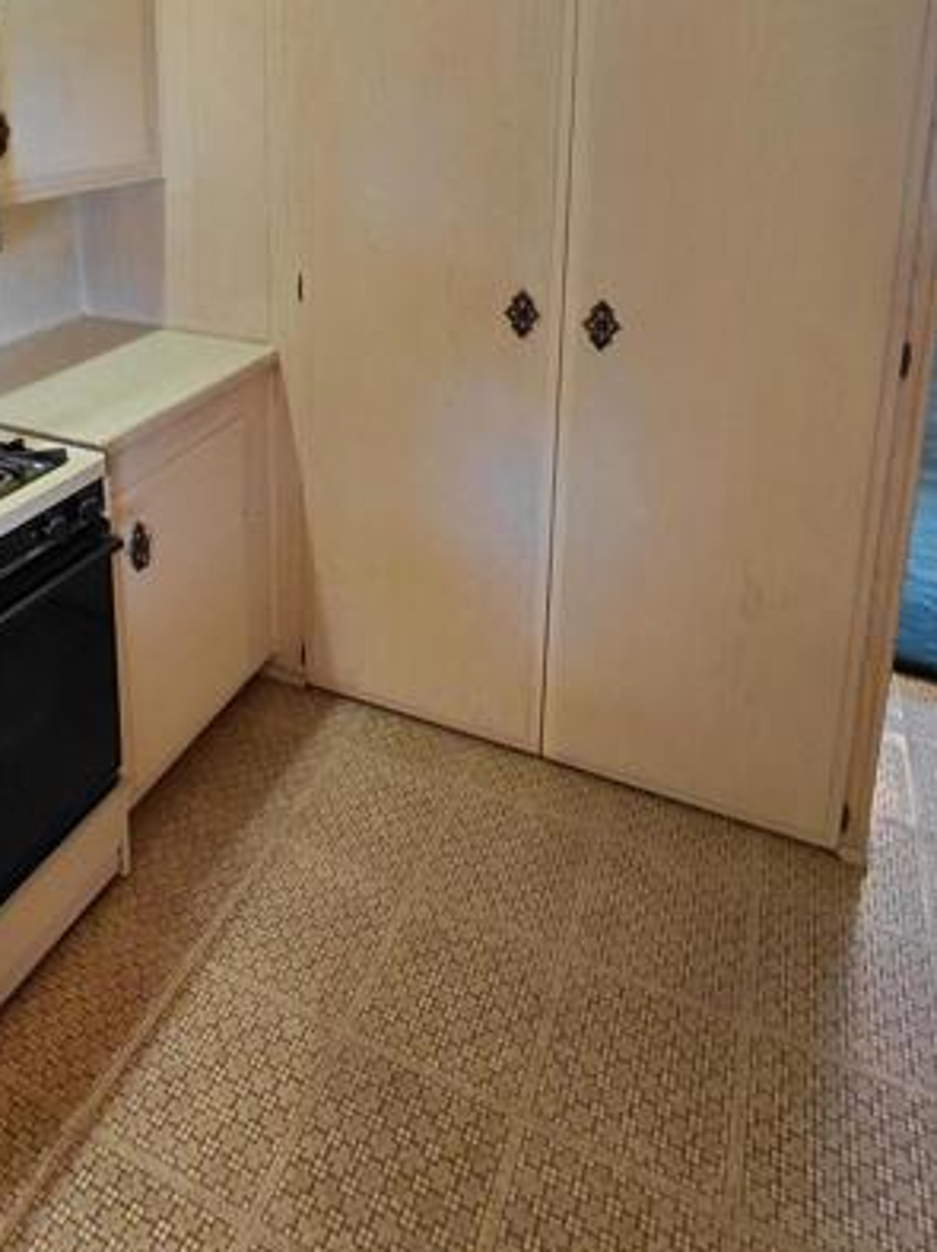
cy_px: 280
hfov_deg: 52.3
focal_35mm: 26
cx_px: 340
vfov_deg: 62.5
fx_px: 939
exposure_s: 1/30
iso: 200
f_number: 2.2
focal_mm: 1.64
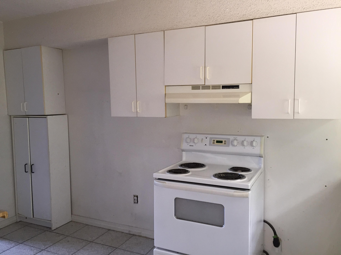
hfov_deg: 61.7
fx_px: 286
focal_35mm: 29
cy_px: 128
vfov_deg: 48.2
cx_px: 170
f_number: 2.2
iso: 160
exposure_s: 1/30
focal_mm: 4.15
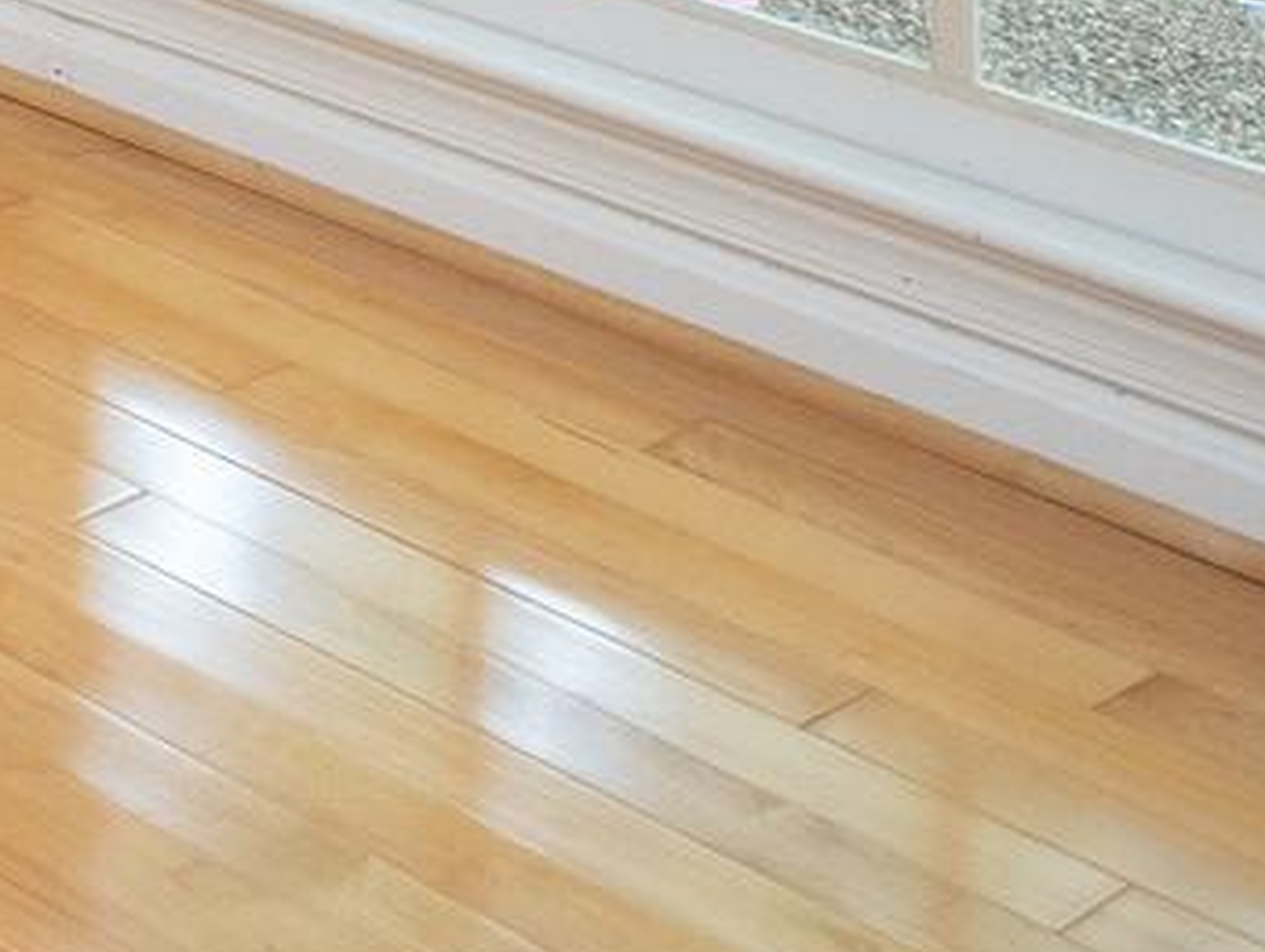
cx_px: -2140
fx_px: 3109
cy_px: -1410
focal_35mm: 85
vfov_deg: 12.8
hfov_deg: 13.1
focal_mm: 10
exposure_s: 1/40
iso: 500
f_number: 6.3
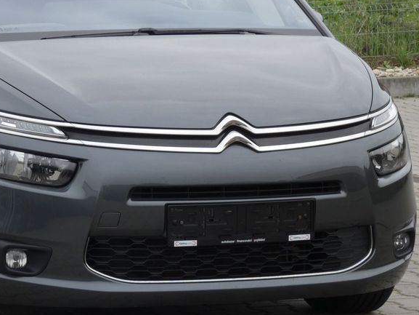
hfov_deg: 10.9
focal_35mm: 181
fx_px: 2191
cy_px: 120
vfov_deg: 8.2
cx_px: 70
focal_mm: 18.3
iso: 80
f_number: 5.6
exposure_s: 1/100
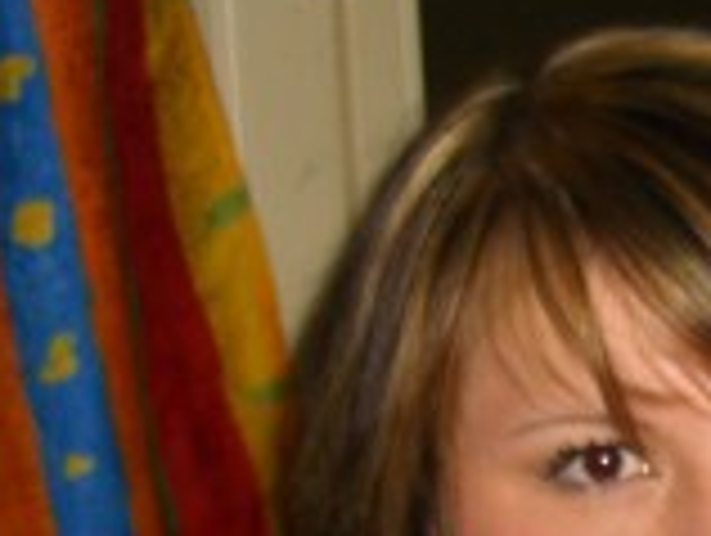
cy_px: 811
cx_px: 914
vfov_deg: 10.0
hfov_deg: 13.2
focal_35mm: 144
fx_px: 2962
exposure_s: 1/60
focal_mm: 7.9
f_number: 2.8
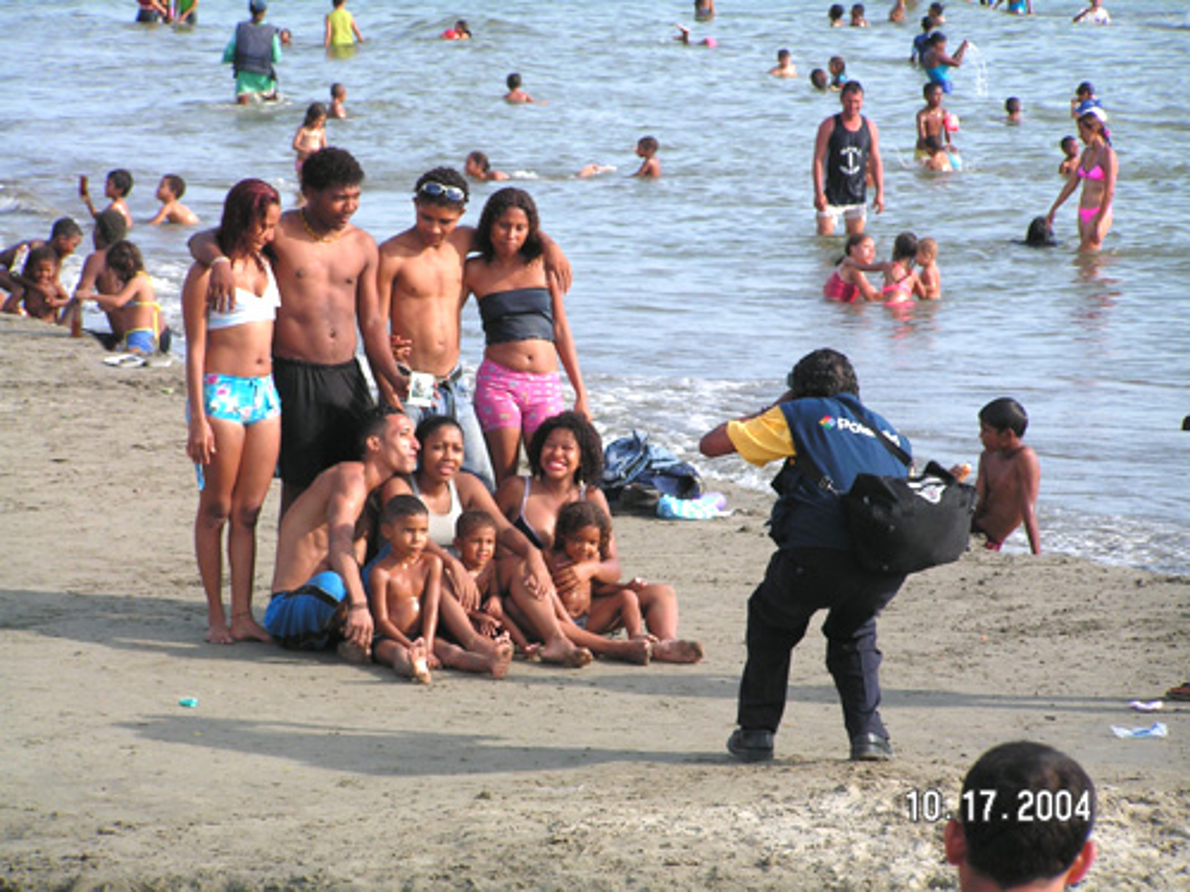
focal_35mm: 188
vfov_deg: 7.9
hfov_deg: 10.5
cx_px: 595
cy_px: 446
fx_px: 6463
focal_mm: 31.2
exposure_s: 1/500
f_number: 3.2
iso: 50
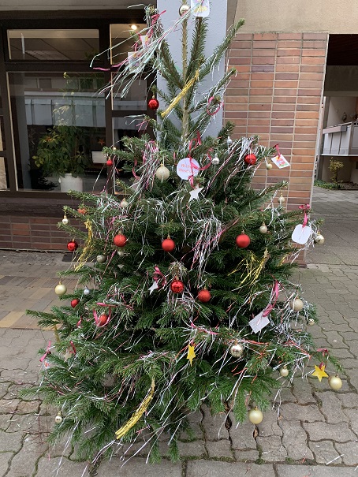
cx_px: 179
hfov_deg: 53.1
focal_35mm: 26
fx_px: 358
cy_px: 238
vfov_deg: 67.3
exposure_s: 1/81
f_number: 1.8
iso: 100
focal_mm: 4.25
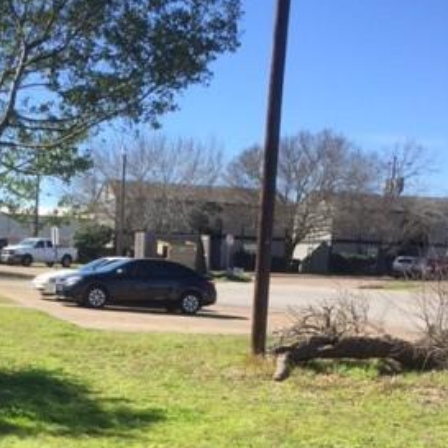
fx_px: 879
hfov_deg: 28.4
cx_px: 141
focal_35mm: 60
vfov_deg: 26.8
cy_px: 464
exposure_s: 1/1068
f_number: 2.2
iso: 32
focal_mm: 4.15
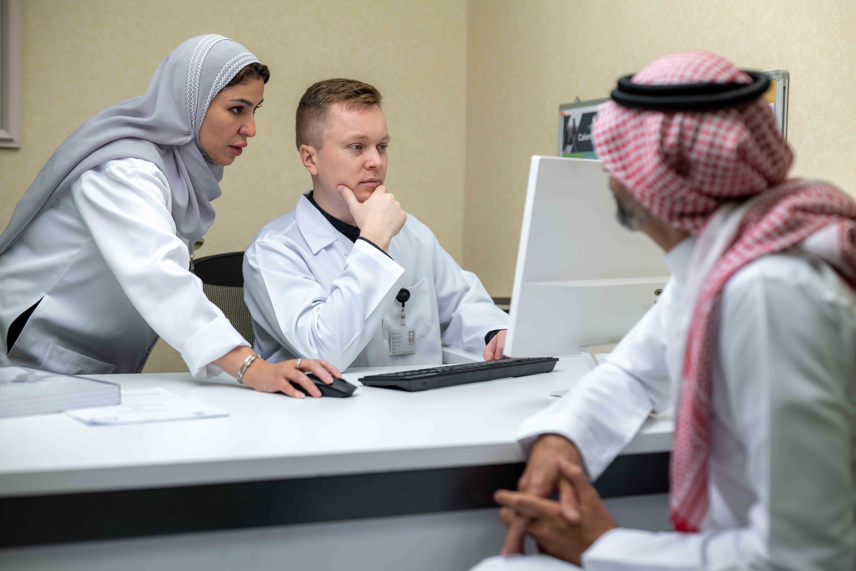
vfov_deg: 27.0
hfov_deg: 39.6
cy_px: 286
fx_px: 1189
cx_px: 428
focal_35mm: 50
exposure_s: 1/125
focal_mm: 50
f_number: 2.2
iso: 100
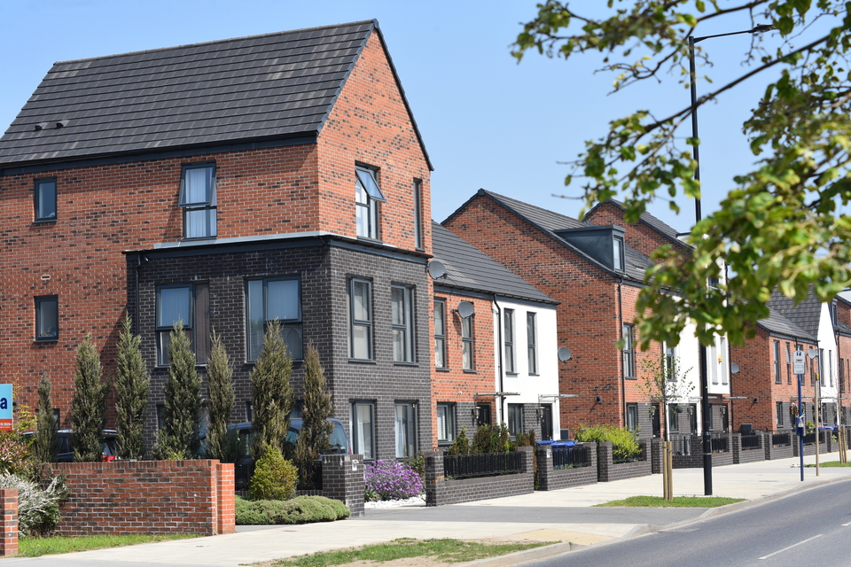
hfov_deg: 28.8
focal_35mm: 70
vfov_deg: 19.5
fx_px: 1655
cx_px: 426
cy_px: 284
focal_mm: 70
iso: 250
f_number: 11
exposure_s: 1/320
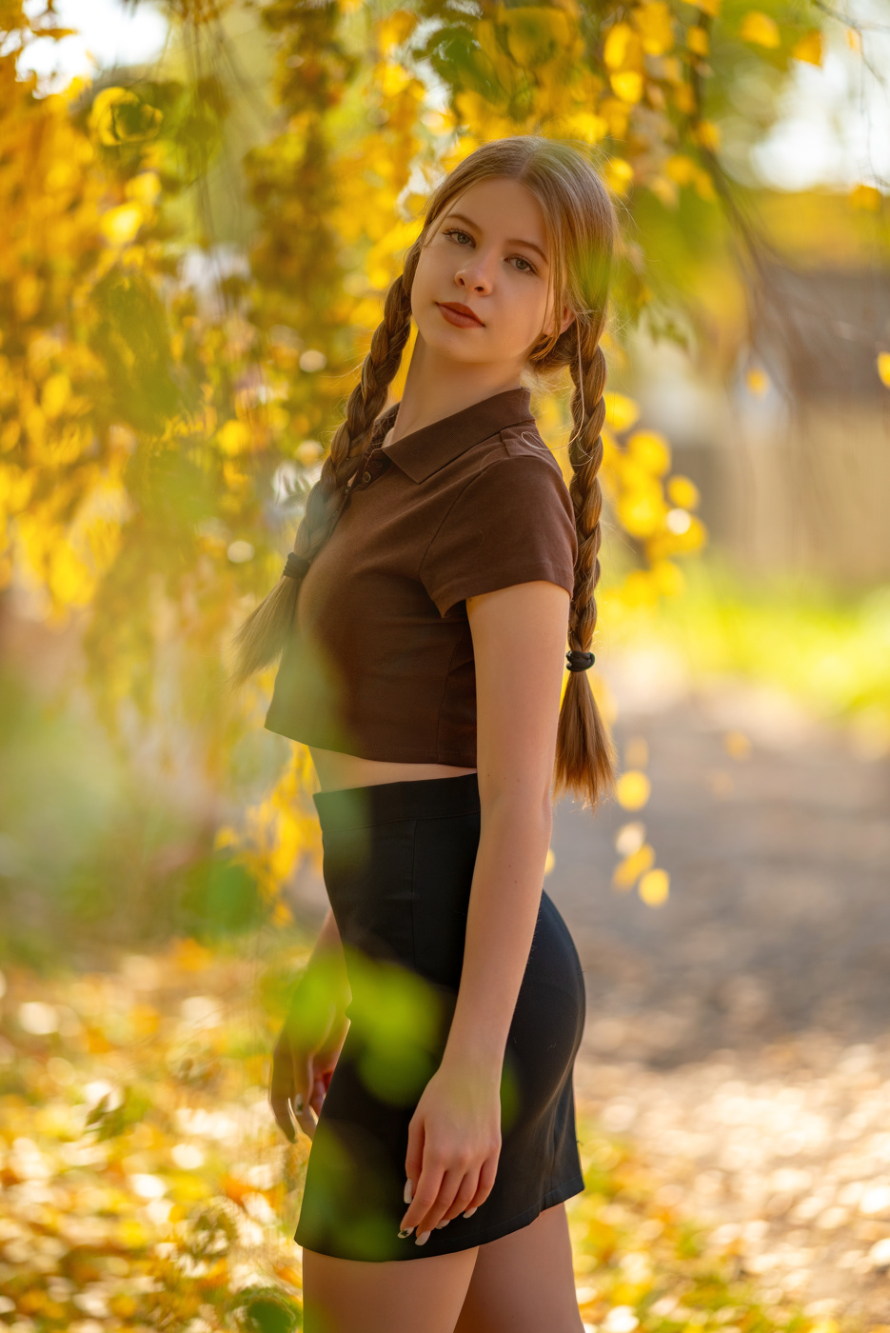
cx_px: 445
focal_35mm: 105
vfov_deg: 19.4
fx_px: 3889
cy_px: 666
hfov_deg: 13.1
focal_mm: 105
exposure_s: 1/1600
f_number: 1.4
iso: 100
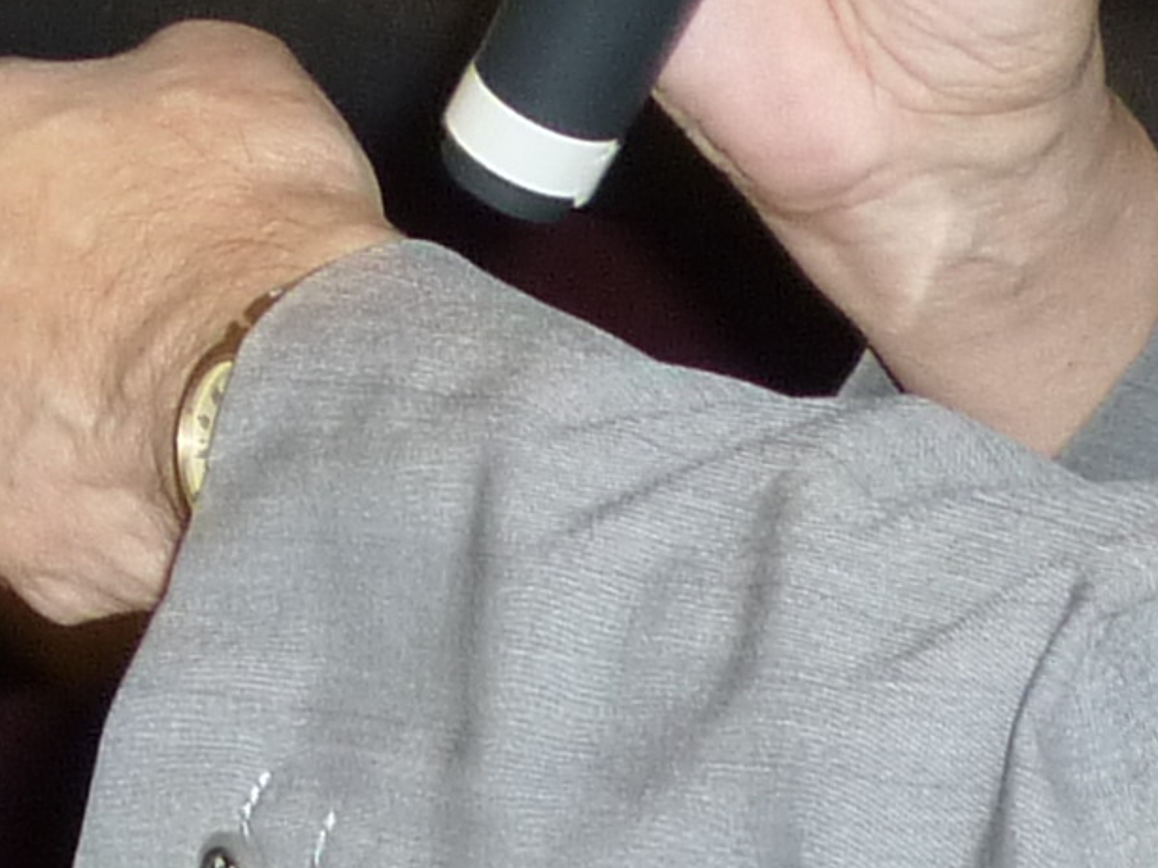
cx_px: -538
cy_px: -781
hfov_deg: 10.9
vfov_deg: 8.1
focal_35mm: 176
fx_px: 5885
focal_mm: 4.7
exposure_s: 1/30
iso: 160
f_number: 2.9
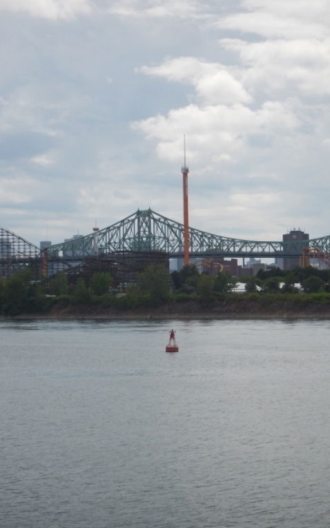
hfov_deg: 13.7
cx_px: 265
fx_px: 1369
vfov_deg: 21.9
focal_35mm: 95
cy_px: 264
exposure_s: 1/500
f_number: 9
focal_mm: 12
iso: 125
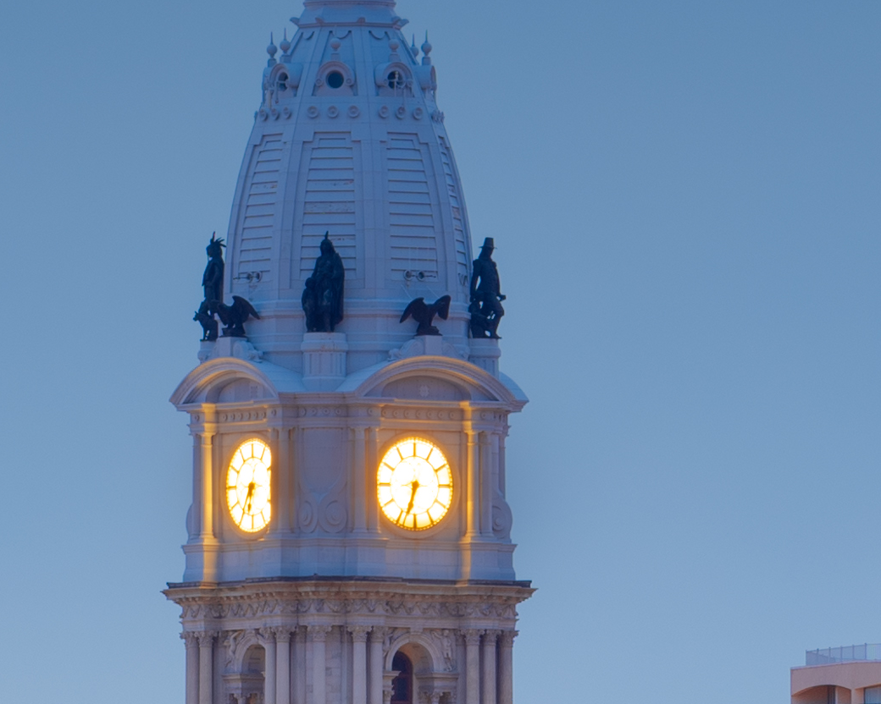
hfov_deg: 1.9
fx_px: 26231
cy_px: 1454
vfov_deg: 1.5
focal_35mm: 1006
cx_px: 334
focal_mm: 135
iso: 64
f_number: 10
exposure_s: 30
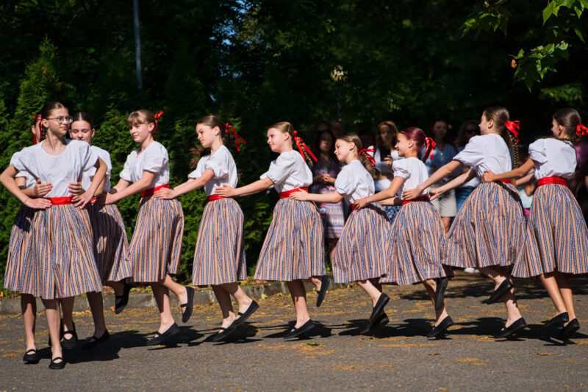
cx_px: 294
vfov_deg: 12.0
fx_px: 1861
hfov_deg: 18.0
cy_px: 196
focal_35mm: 114
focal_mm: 114
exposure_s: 1/8000
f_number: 2.8
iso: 320
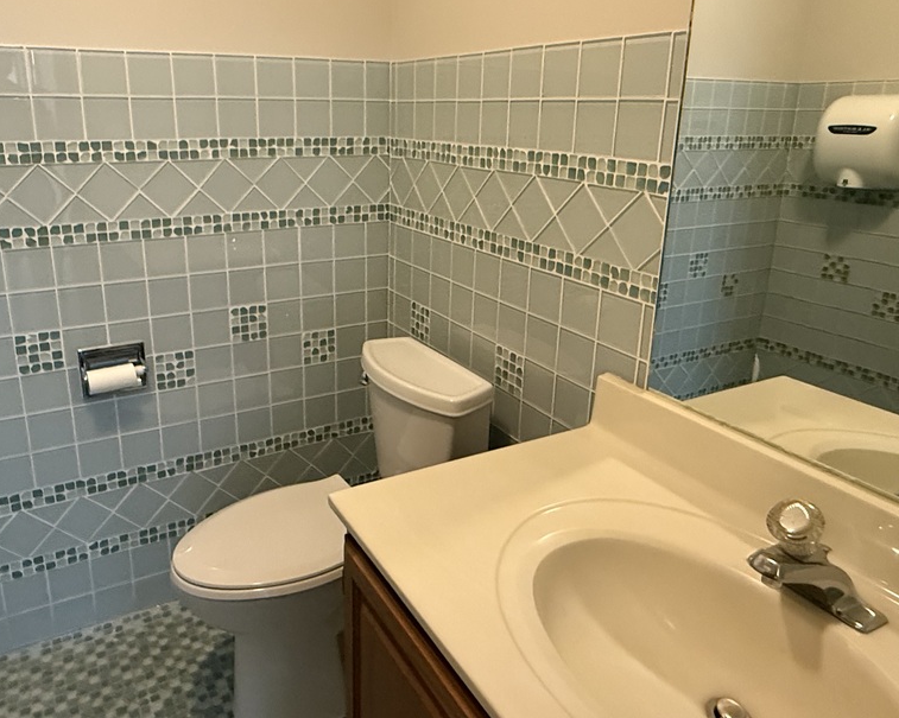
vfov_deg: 54.6
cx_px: 395
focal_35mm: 26
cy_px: 296
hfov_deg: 65.8
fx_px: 692
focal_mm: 2.22
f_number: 2.2
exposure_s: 1/60
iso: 640
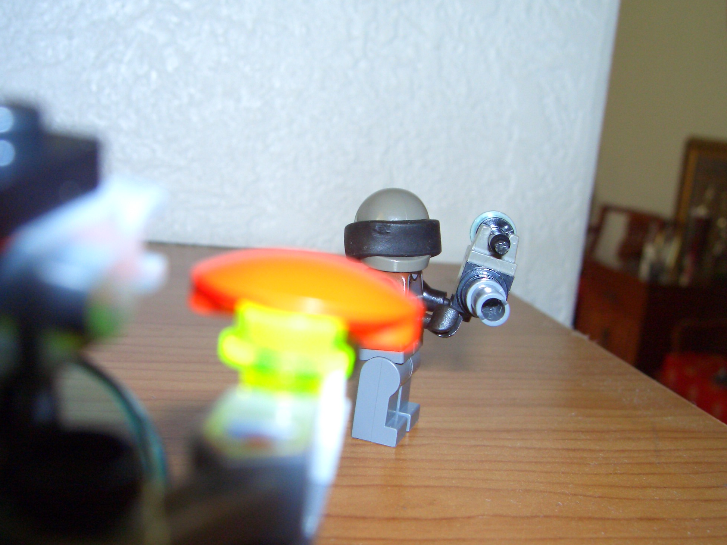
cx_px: 345
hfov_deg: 45.8
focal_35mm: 41
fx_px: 861
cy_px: 268
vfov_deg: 35.1
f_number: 4.8
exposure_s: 1/60
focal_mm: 8
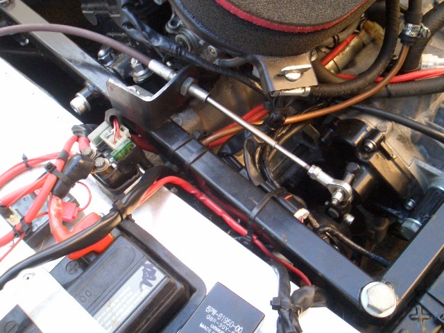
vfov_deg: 39.7
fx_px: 462
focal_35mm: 36
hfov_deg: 51.4
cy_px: 166
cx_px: 222
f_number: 4
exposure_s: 1/50
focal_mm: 4.8
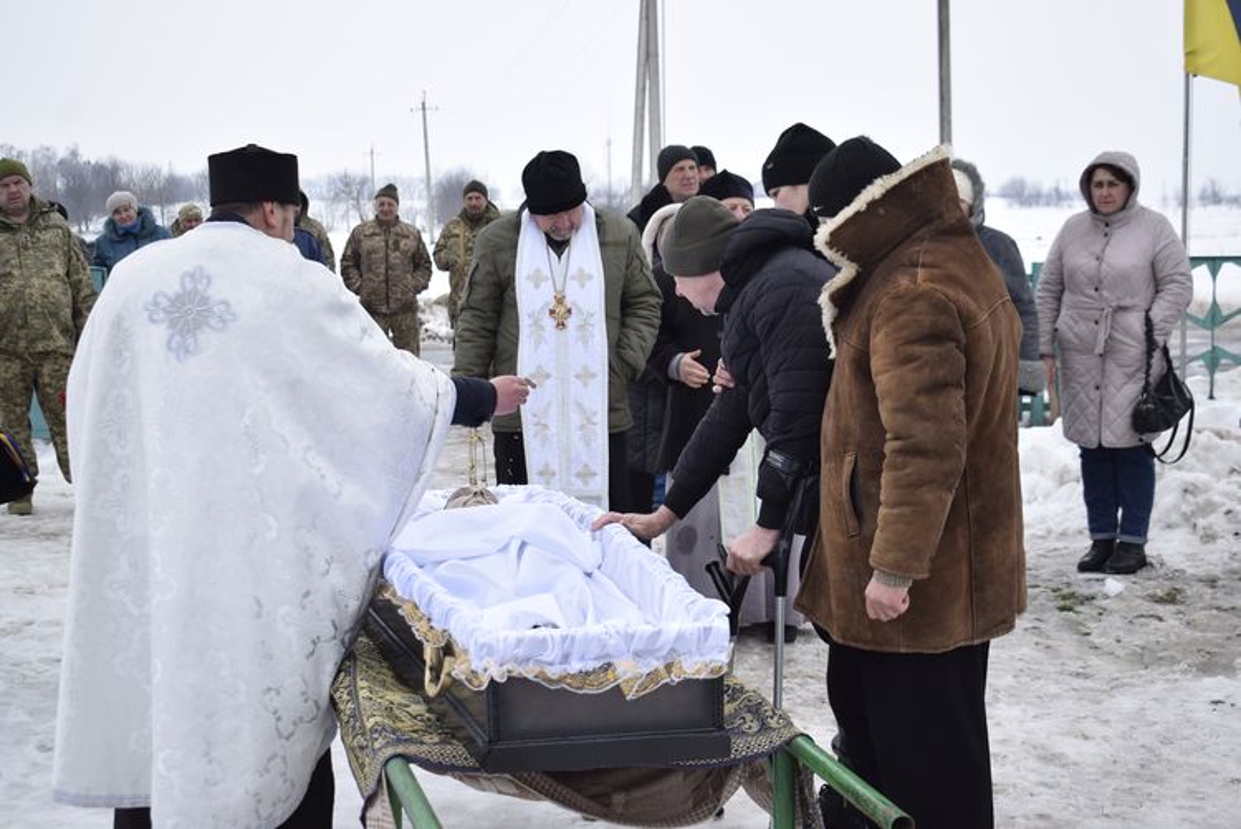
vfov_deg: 23.8
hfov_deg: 35.0
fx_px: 1966
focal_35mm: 57
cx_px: 620
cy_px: 414
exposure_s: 1/400
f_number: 5
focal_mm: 38
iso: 200
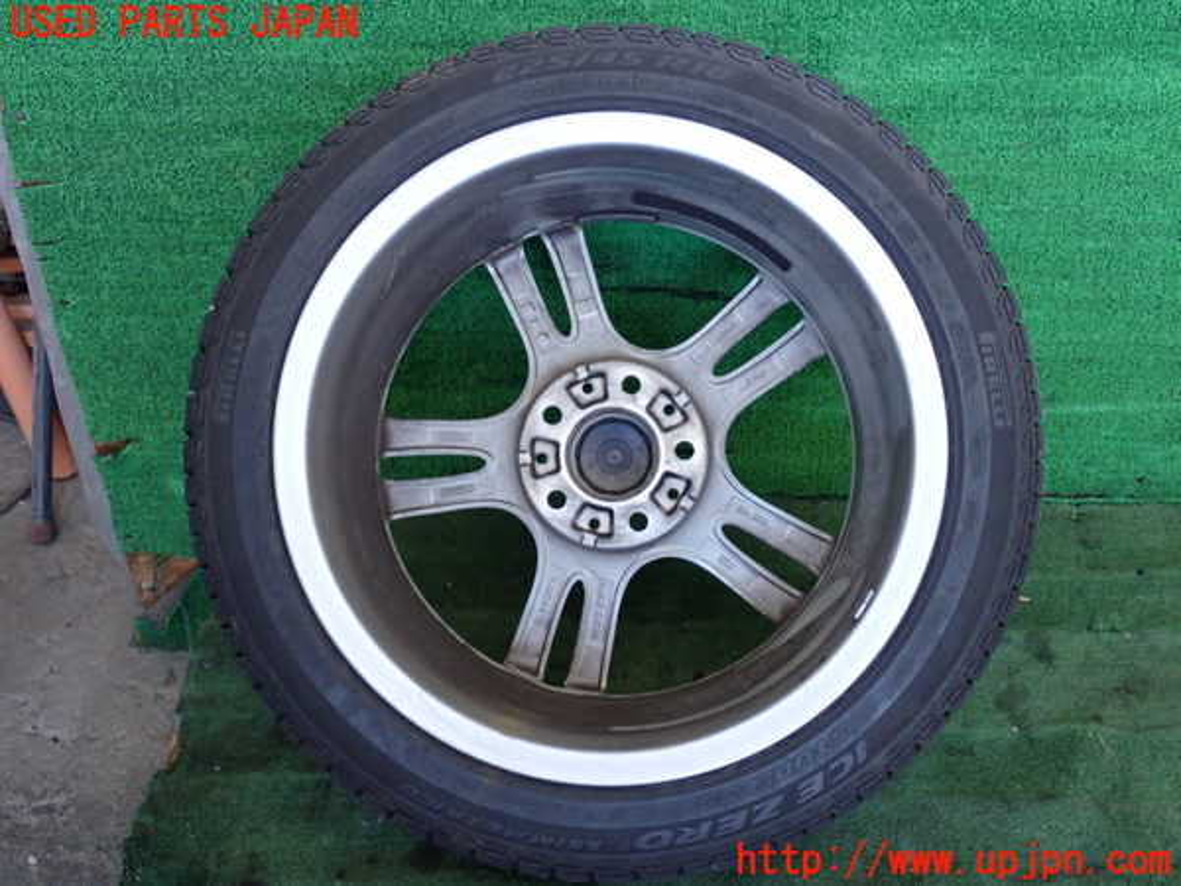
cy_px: 443
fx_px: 1501
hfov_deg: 42.9
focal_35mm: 44
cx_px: 590
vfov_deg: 32.9
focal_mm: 7.84
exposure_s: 1/125
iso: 500
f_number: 2.9
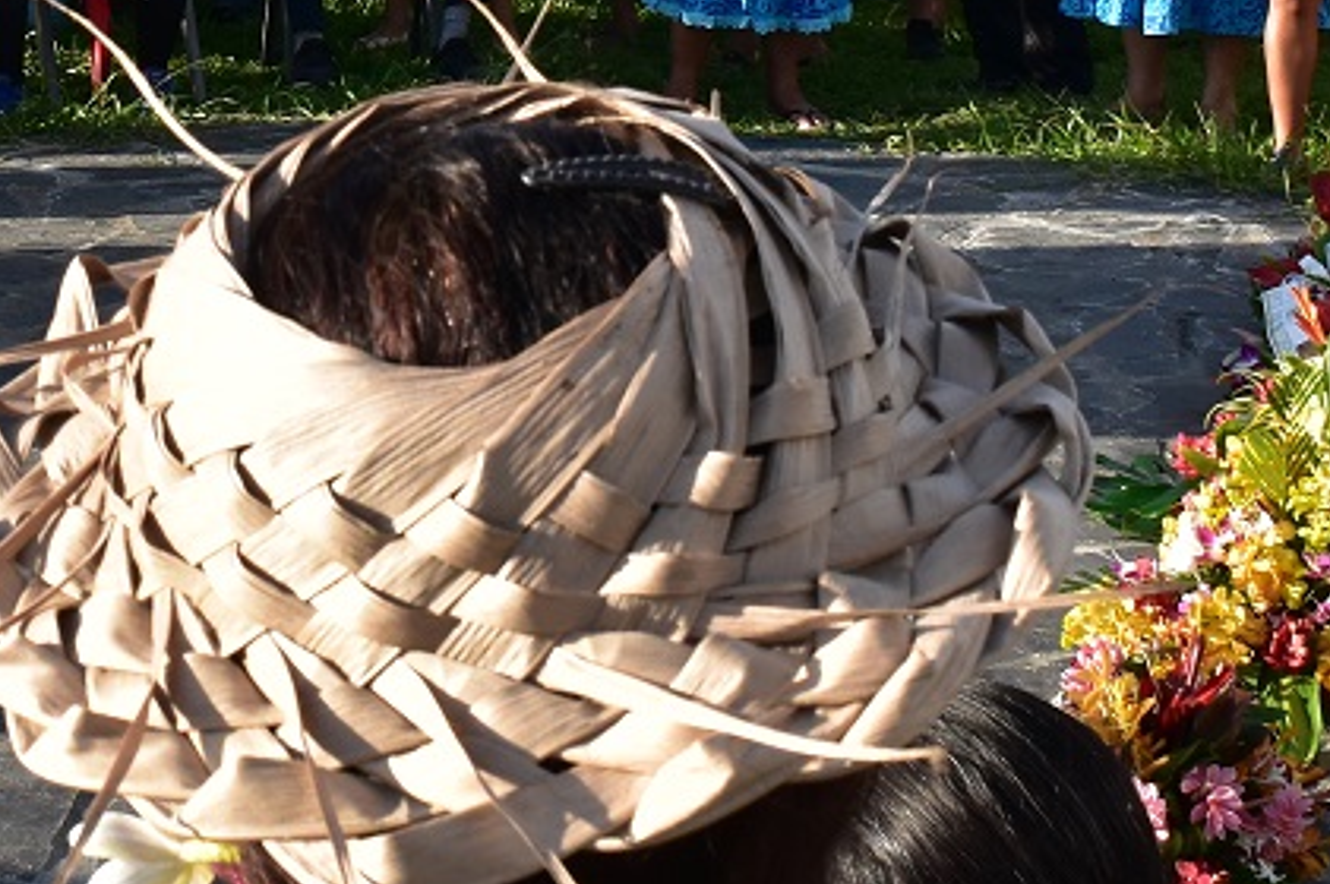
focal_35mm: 107
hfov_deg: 18.8
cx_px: 142
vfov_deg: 12.4
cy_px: -287
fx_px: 3950
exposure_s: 1/320
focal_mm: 20
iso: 400
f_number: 10
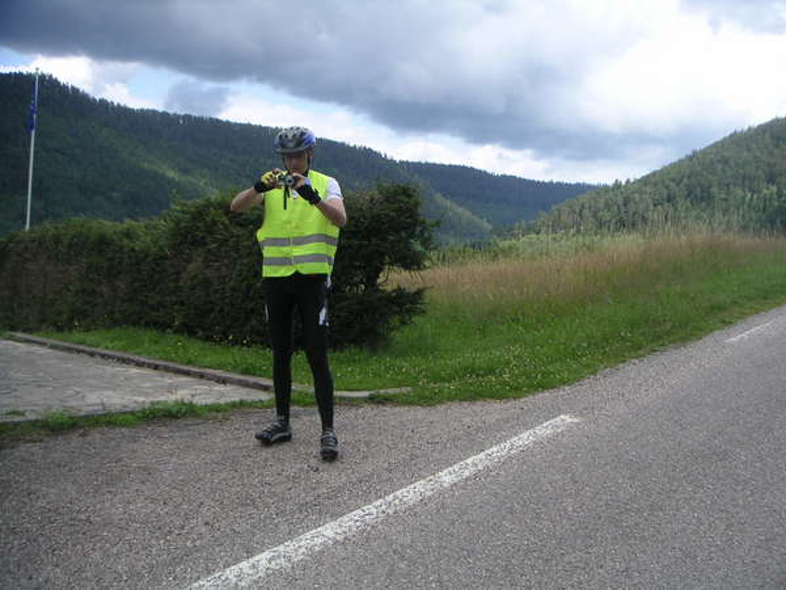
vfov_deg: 37.7
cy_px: 295
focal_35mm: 38
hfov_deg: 49.0
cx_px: 393
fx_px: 863
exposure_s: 1/500
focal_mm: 6
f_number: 2.8
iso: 50
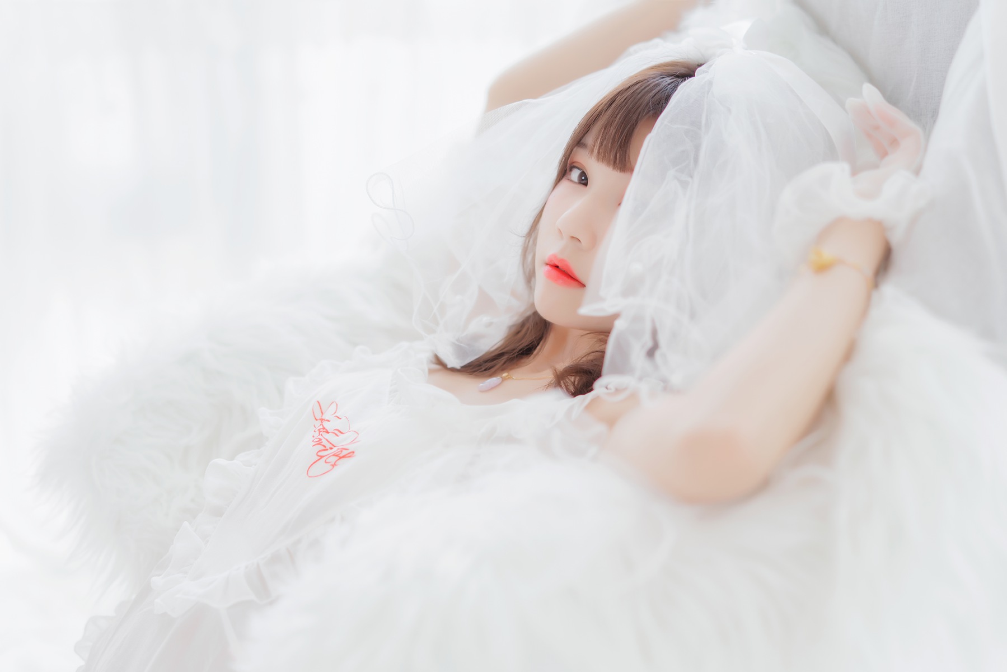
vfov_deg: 27.0
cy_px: 336
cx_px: 504
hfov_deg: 39.6
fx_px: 1399
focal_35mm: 50
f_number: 2
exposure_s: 1/200
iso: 200
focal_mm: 50
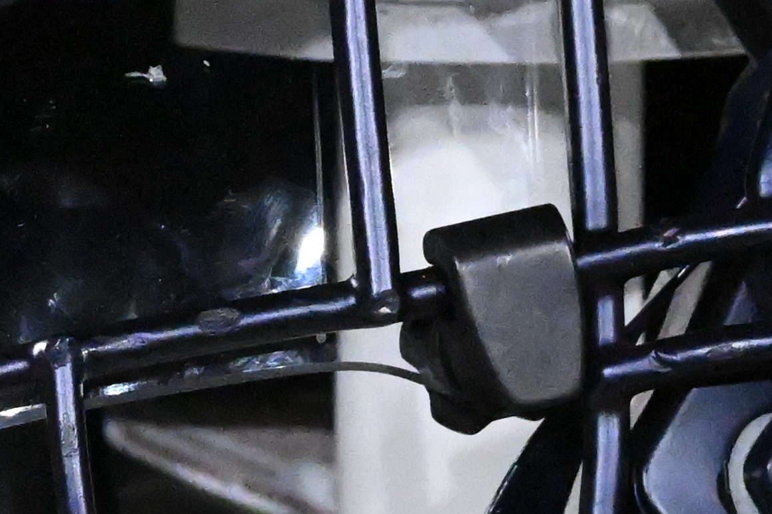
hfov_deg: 2.1
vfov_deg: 1.4
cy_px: 28
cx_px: 335
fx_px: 21569
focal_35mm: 1006
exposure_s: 1/3200
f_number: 5
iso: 16000
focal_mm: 145
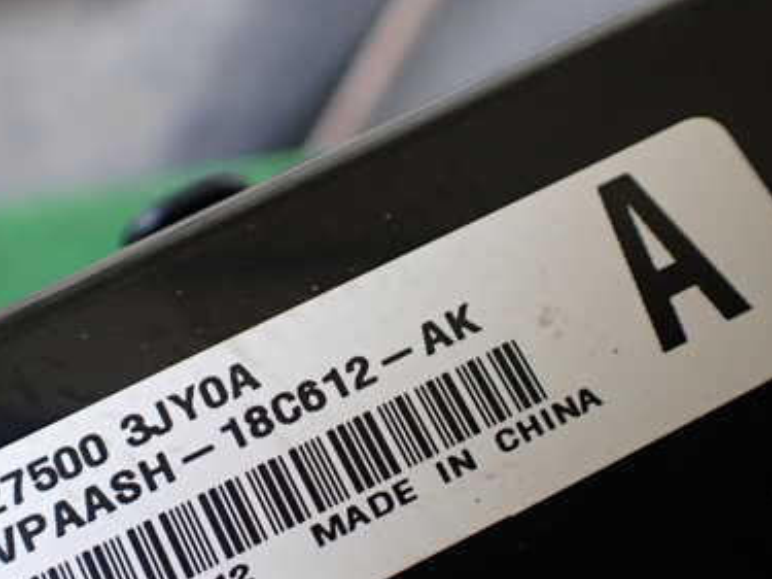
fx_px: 1070
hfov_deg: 39.6
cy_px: 391
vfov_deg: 30.0
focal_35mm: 48
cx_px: 329
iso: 320
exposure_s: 1/125
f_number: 2.3
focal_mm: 5.4
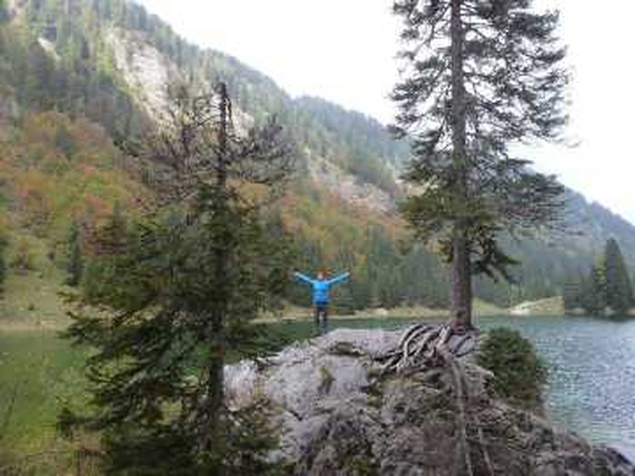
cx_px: 318
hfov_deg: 71.6
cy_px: 238
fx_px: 440
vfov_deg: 56.8
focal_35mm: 24
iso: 160
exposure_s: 1/160
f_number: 4
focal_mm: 4.3
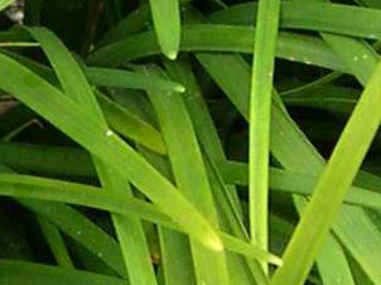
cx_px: 130
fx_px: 3145
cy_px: 240
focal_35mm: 286
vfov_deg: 5.2
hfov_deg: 6.9
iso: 100
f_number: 2.8
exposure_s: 1/294
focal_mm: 8
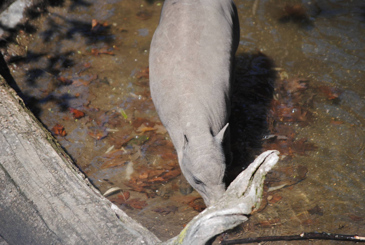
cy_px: 122
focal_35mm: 262
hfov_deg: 7.8
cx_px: 182
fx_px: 2665
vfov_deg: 5.2
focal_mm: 175
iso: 200
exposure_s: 1/500
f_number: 5.3
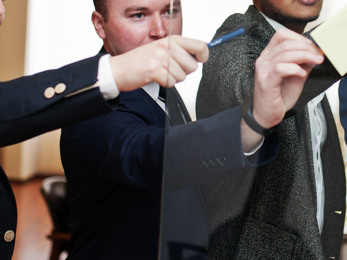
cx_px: 281
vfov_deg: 15.8
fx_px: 932
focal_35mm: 93
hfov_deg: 20.8
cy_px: 46
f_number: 2.2
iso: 400
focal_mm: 35
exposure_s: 1/250
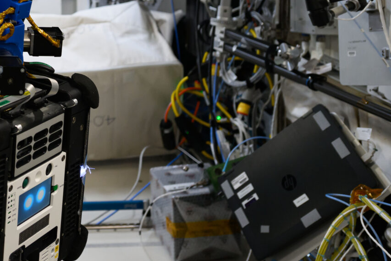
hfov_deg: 29.1
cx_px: -29
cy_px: -28
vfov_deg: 20.5
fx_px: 684
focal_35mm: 63
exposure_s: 1/160
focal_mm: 21
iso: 1000
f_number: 2.8
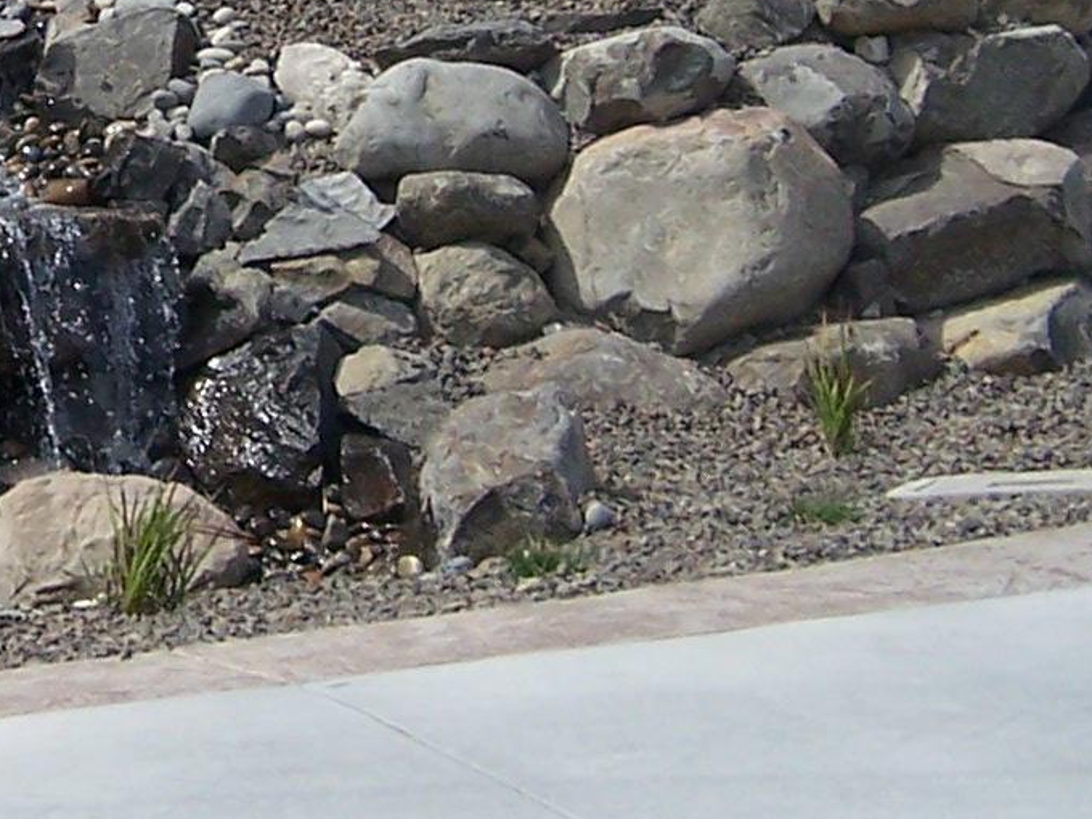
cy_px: -267
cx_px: -239
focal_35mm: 125
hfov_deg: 15.2
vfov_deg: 11.5
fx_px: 3943
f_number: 3.4
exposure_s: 1/750
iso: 80
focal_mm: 5.5
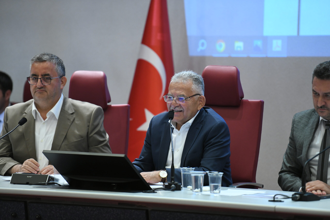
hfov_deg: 10.3
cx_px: 165
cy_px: 110
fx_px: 1833
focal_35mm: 200
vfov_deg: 6.9
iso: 2500
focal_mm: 200
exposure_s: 1/200
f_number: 2.8
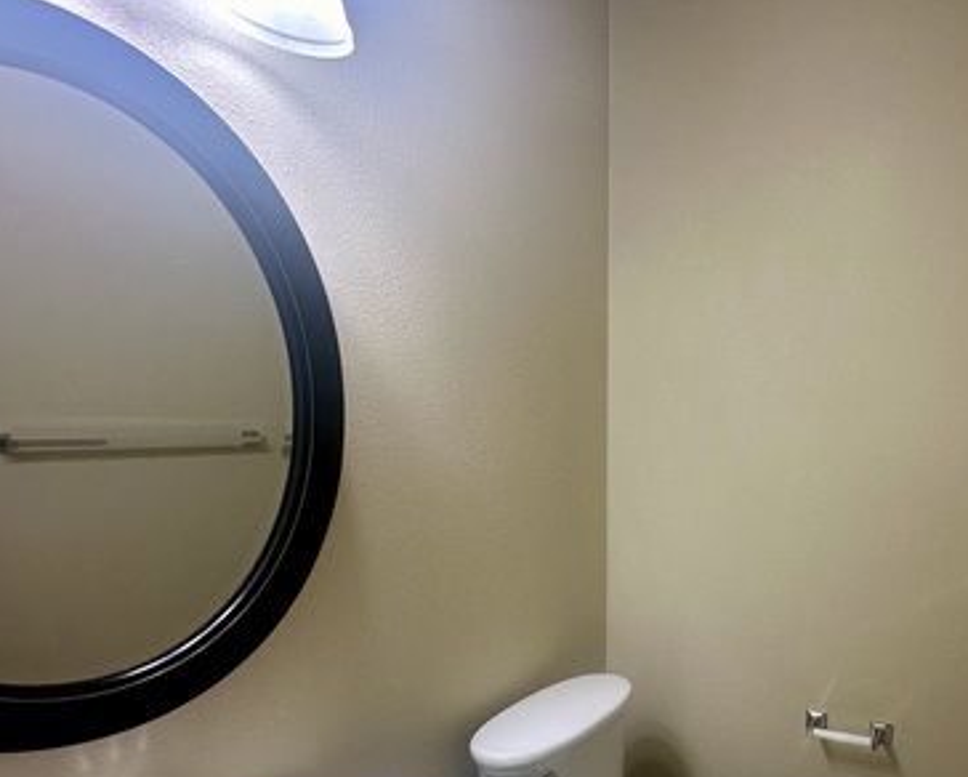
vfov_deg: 57.7
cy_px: 508
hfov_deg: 66.8
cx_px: 699
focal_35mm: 24
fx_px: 688
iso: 160
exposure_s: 1/120
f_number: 2.2
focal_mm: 2.22
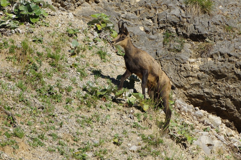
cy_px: 80
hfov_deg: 3.1
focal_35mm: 675
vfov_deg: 2.0
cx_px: 120
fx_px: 4515
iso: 400
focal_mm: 450
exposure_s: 1/1000
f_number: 8
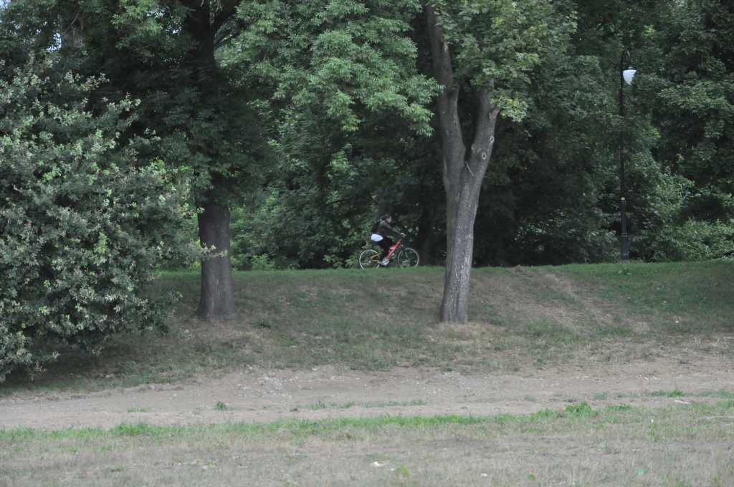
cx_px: 367
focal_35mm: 158
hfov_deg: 13.1
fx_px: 3207
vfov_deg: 8.7
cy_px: 244
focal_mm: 105
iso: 2000
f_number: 8
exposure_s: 1/1000
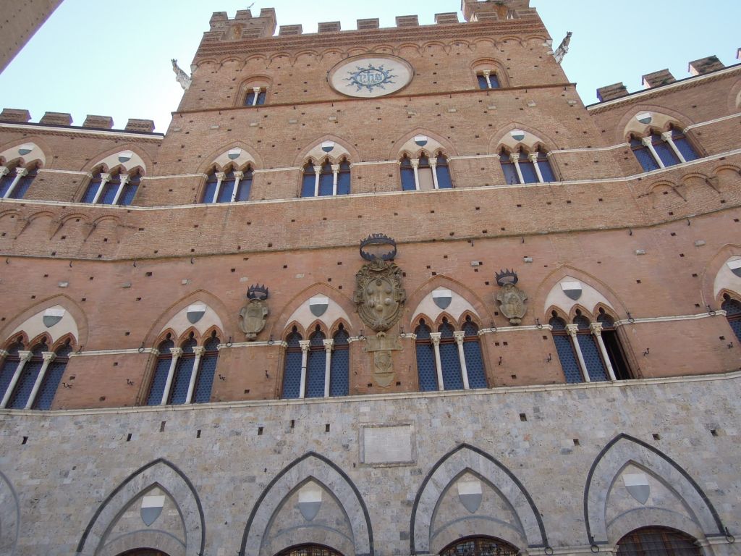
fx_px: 514
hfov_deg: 71.6
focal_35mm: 24
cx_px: 370
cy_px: 278
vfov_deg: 56.8
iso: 160
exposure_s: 1/640
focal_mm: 4.3
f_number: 2.8
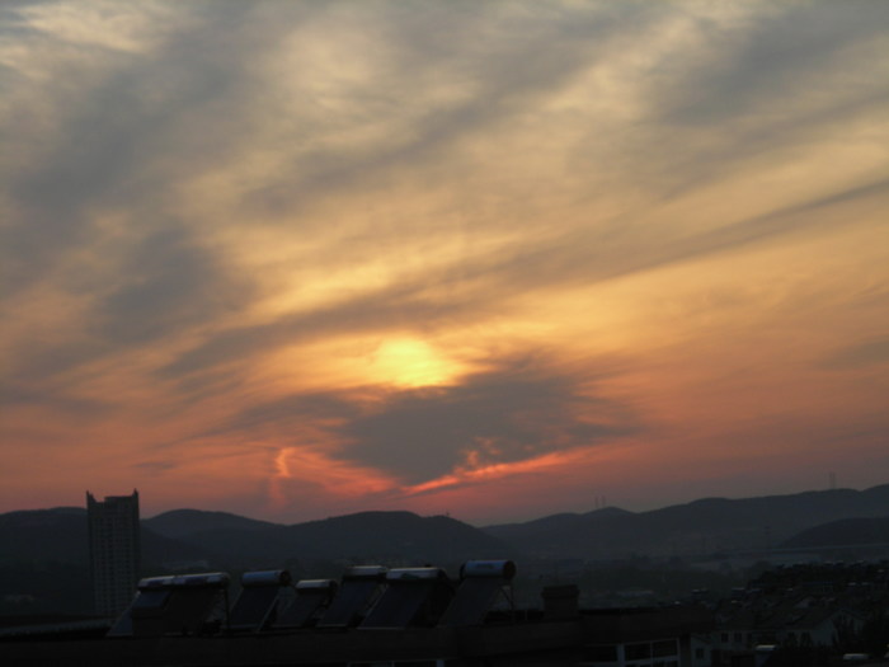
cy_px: 334
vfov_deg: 12.8
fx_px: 2979
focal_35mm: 116
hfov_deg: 17.0
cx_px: 444
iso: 50
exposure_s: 1/113
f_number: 5.3
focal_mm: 19.2
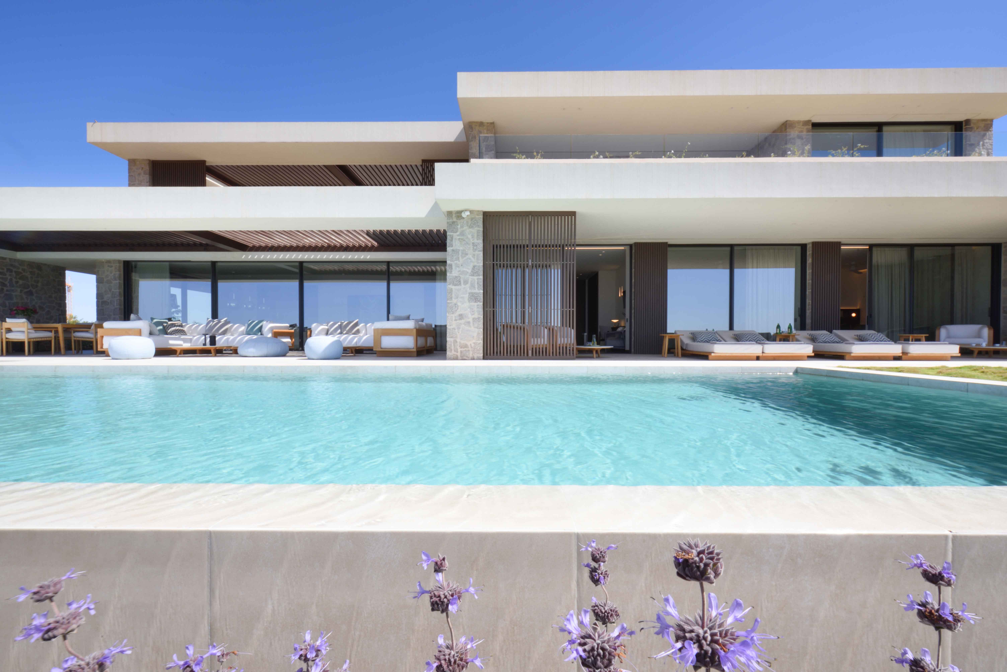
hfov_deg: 100.4
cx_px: 504
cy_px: 336
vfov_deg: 77.4
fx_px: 420
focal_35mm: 15
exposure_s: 1/30
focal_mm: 15
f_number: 11
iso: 250
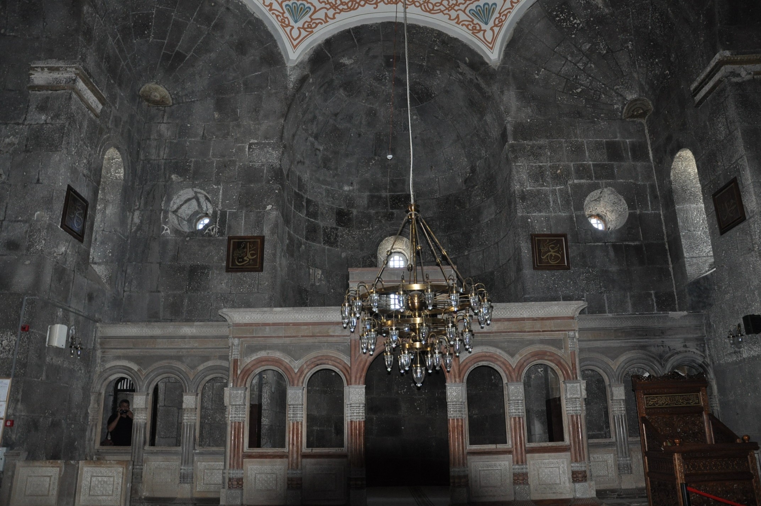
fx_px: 570
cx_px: 380
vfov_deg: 47.8
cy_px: 253
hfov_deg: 67.4
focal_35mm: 27
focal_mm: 18
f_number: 3.5
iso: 800
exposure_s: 1/60
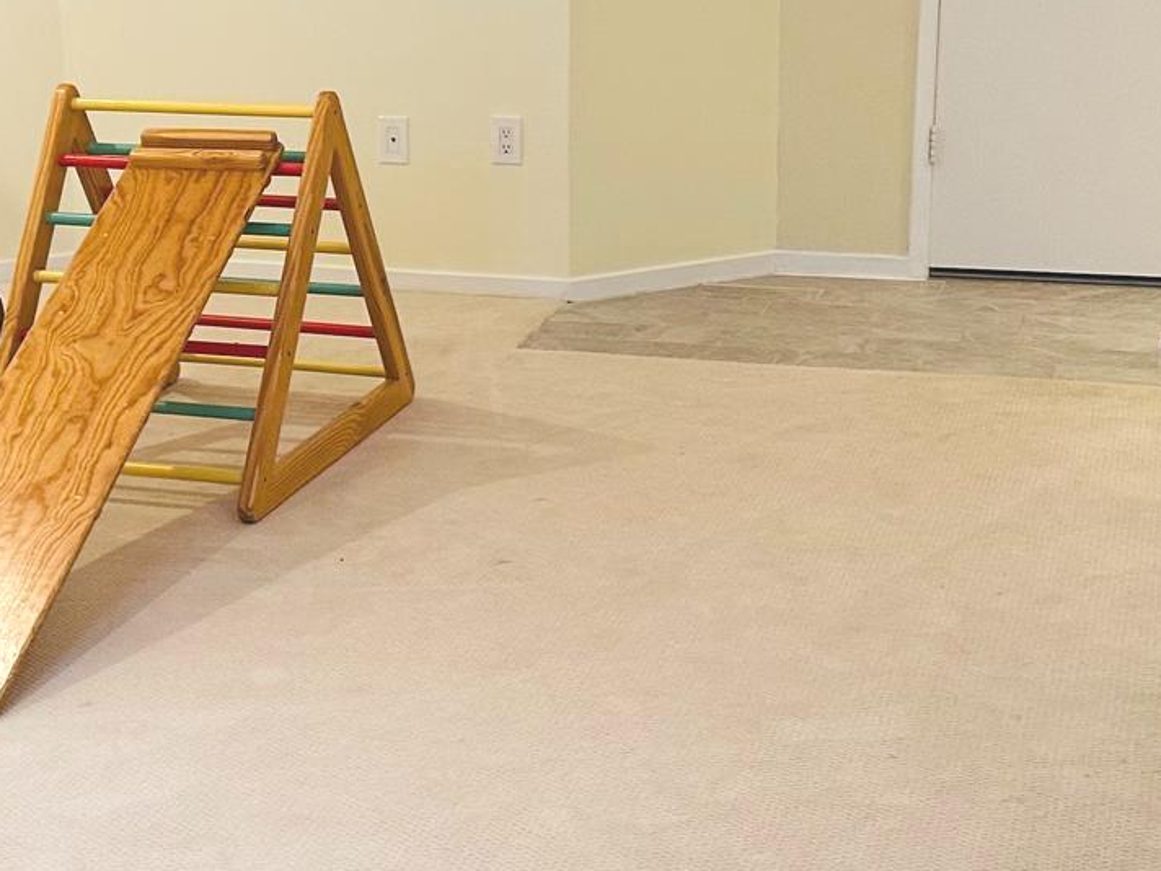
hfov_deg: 27.7
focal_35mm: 69
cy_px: 351
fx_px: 2314
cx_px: 280
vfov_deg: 21.3
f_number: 1.78
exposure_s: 1/60
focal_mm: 6.86
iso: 200
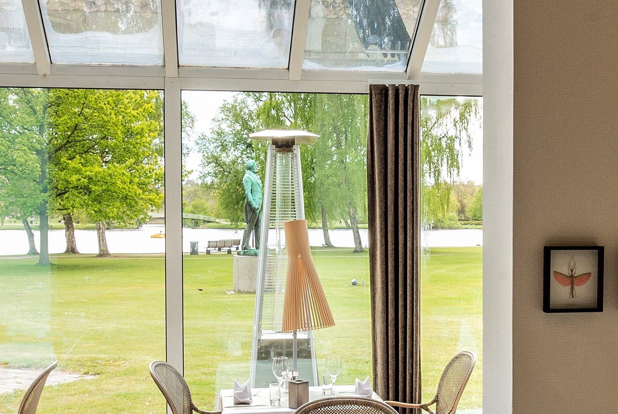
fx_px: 980
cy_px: 290
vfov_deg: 23.7
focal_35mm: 57
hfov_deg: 34.5
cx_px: 439
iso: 320
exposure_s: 1/25
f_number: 14
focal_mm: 17
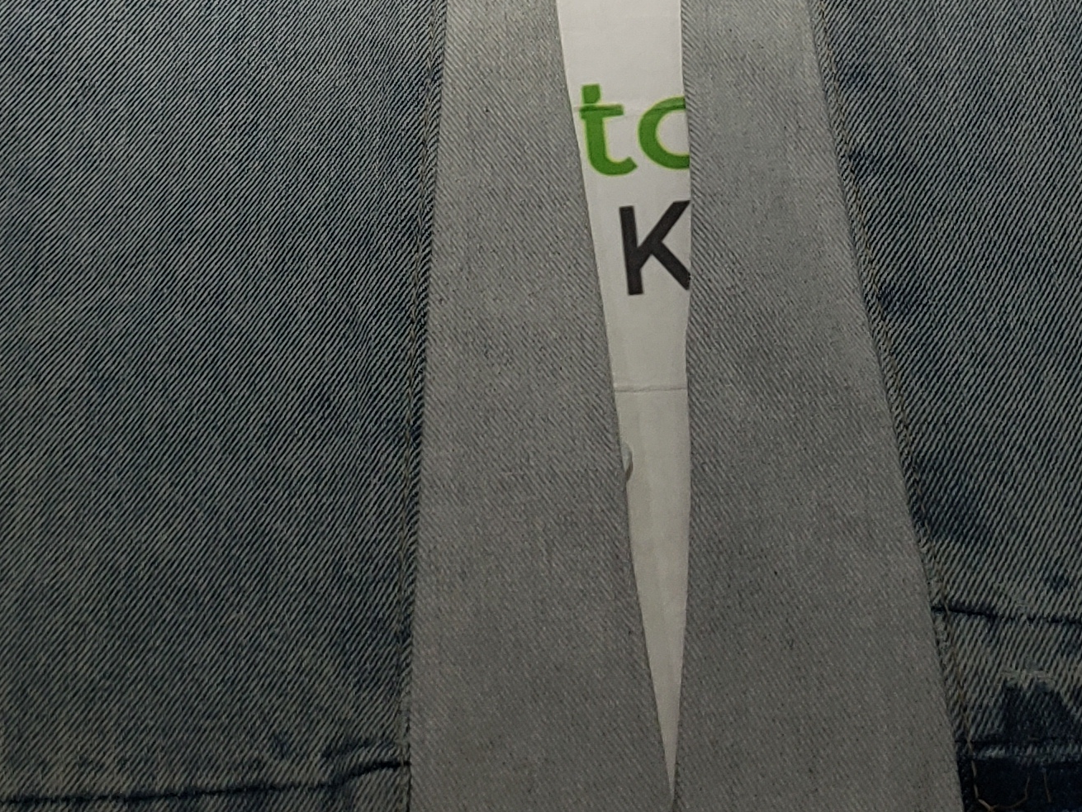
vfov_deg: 17.0
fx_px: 2501
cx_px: 660
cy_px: -340
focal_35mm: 80
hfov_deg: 24.4
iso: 50
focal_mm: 4.3
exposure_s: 1/332
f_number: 1.5
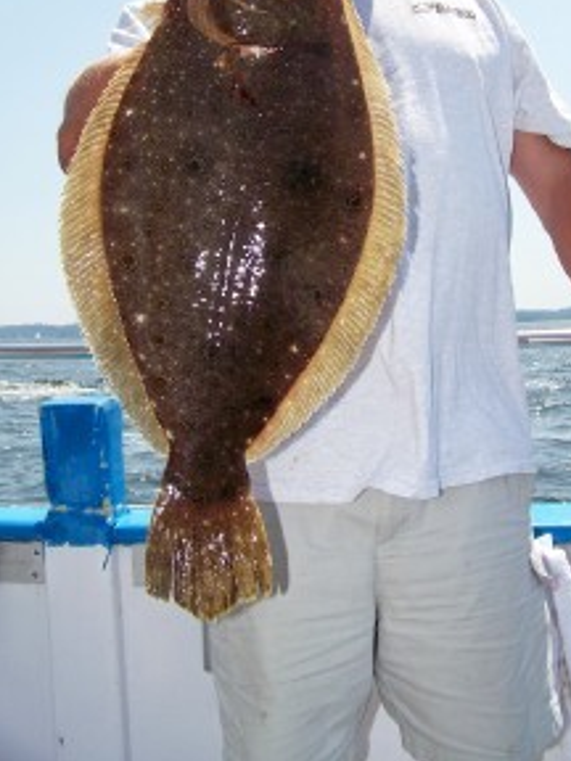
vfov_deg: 37.7
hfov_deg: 29.0
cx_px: 346
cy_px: 238
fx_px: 1100
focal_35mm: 50
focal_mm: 5.85
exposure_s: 1/640
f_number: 4
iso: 64
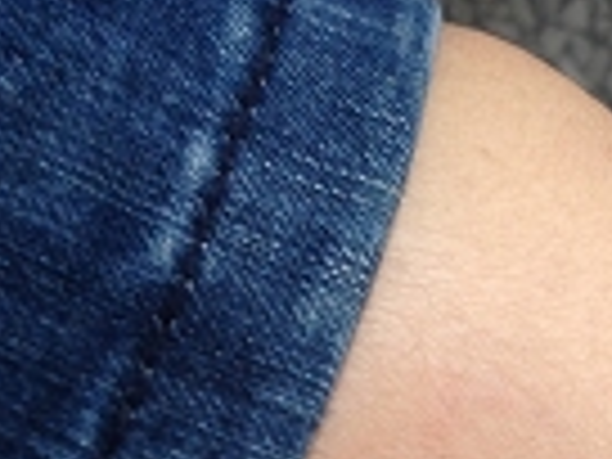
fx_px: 2511
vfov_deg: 10.1
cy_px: 716
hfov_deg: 13.3
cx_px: 850
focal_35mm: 142
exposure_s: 1/20
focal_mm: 4.28
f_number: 2.4
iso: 50
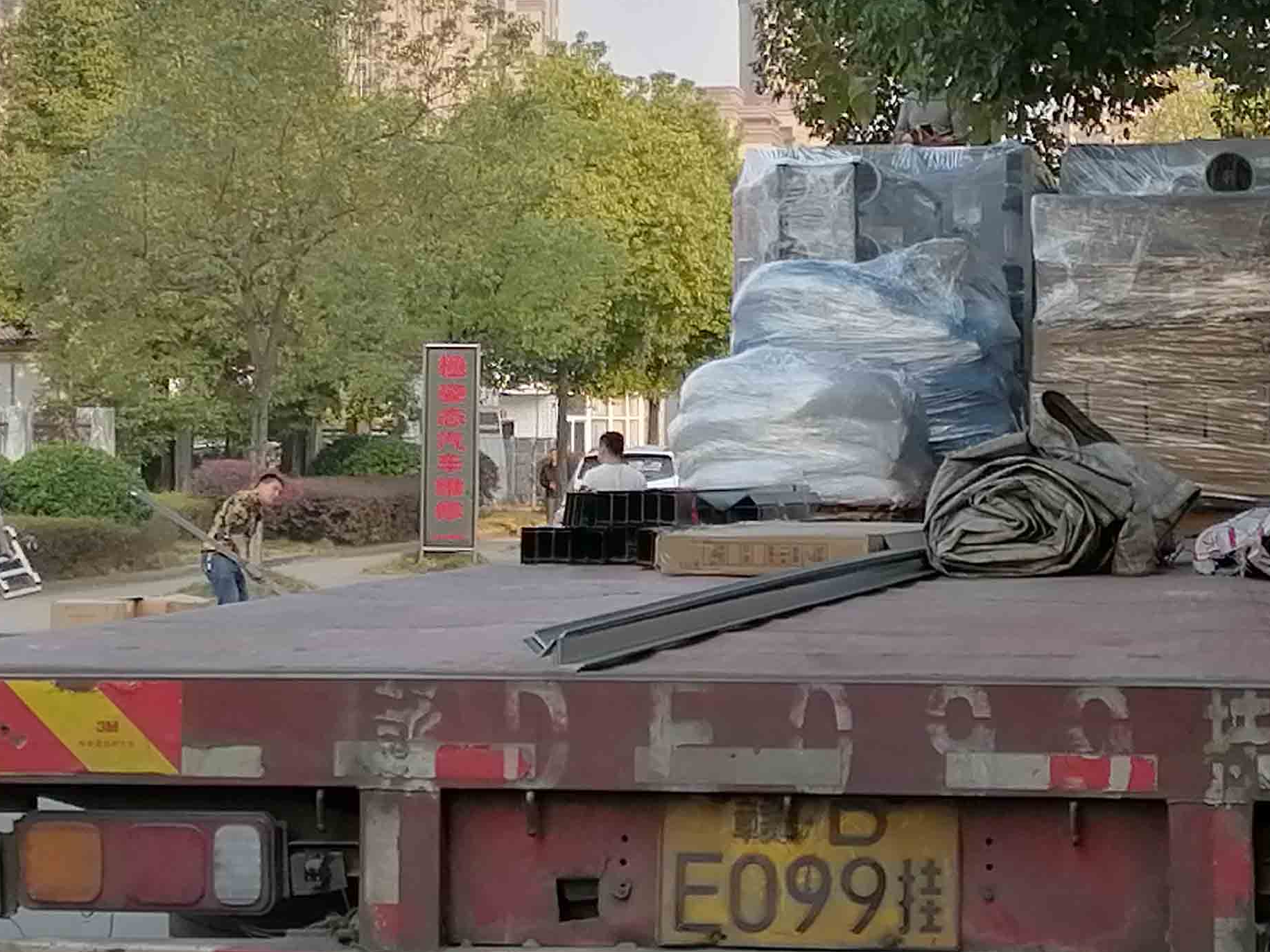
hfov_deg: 23.5
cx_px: 781
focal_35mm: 83
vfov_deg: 17.6
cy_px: 196
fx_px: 3045
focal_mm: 3.62
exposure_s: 1/672
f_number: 1.8
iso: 50
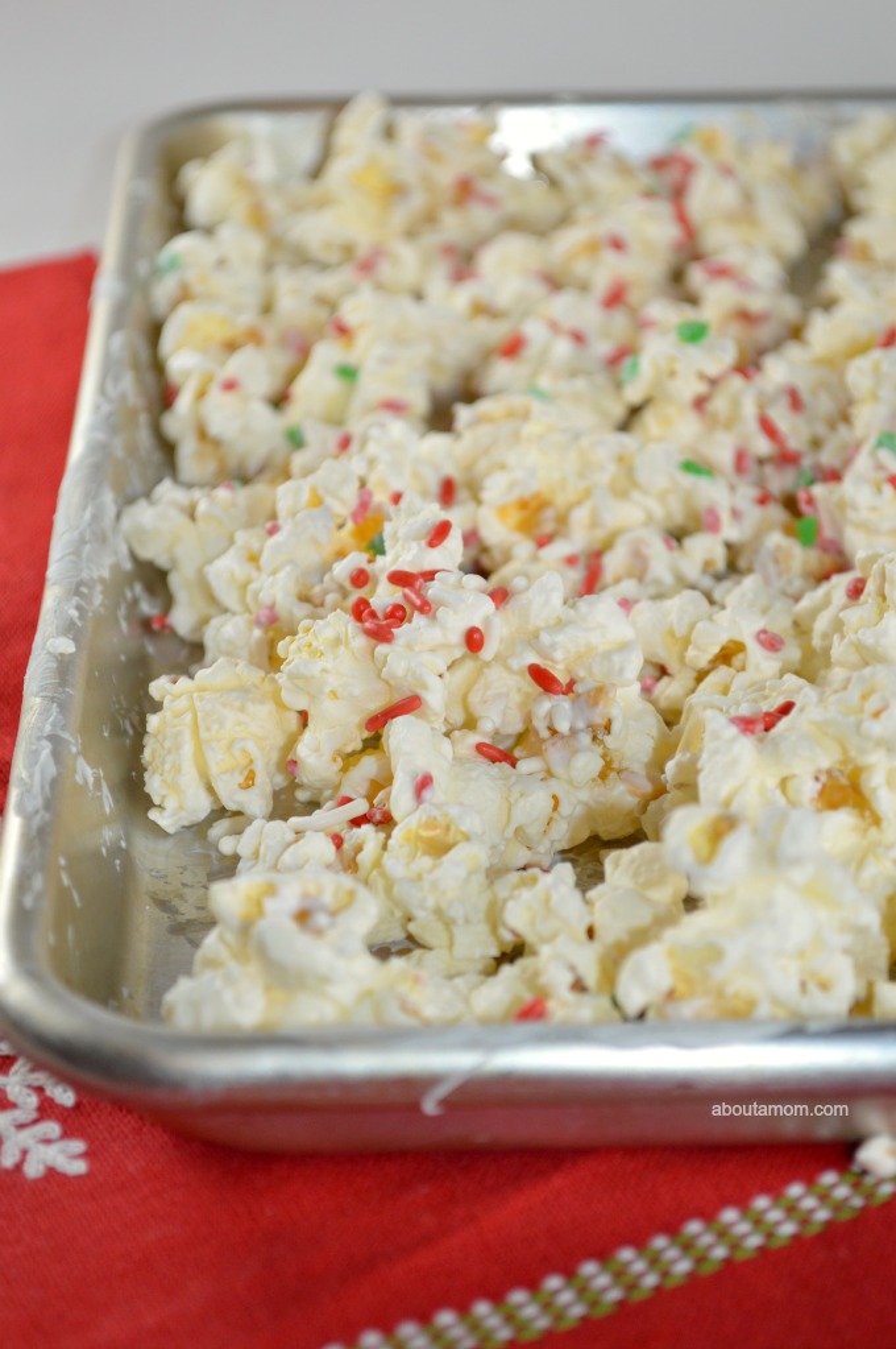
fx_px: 3086
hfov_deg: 16.5
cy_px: 674
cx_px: 448
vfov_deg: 24.6
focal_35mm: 82
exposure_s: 1/160
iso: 400
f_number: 5.6
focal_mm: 55
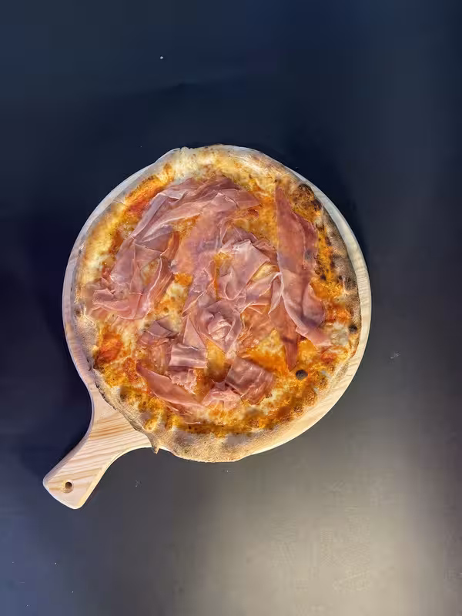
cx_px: 231
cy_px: 308
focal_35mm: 26
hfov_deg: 53.1
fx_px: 463
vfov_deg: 67.3
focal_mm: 5.1
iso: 125
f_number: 1.6
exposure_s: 1/68
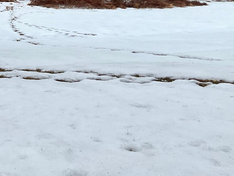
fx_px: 460
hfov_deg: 26.9
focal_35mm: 68
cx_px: -3
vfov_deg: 20.5
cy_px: -22
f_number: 1.8
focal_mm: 3
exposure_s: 1/2801
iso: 16
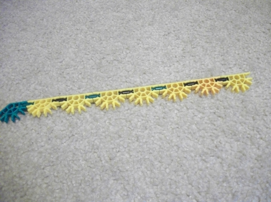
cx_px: 136
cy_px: 101
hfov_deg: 56.9
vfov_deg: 44.1
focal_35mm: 32
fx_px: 250
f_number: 2.9
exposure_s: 1/20
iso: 640
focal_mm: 5.7
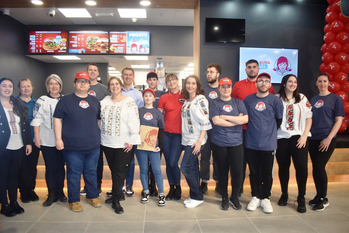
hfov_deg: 67.4
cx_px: 174
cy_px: 116
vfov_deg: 47.9
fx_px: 262
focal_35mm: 27
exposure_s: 1/200
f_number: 4.5
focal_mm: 18
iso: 800
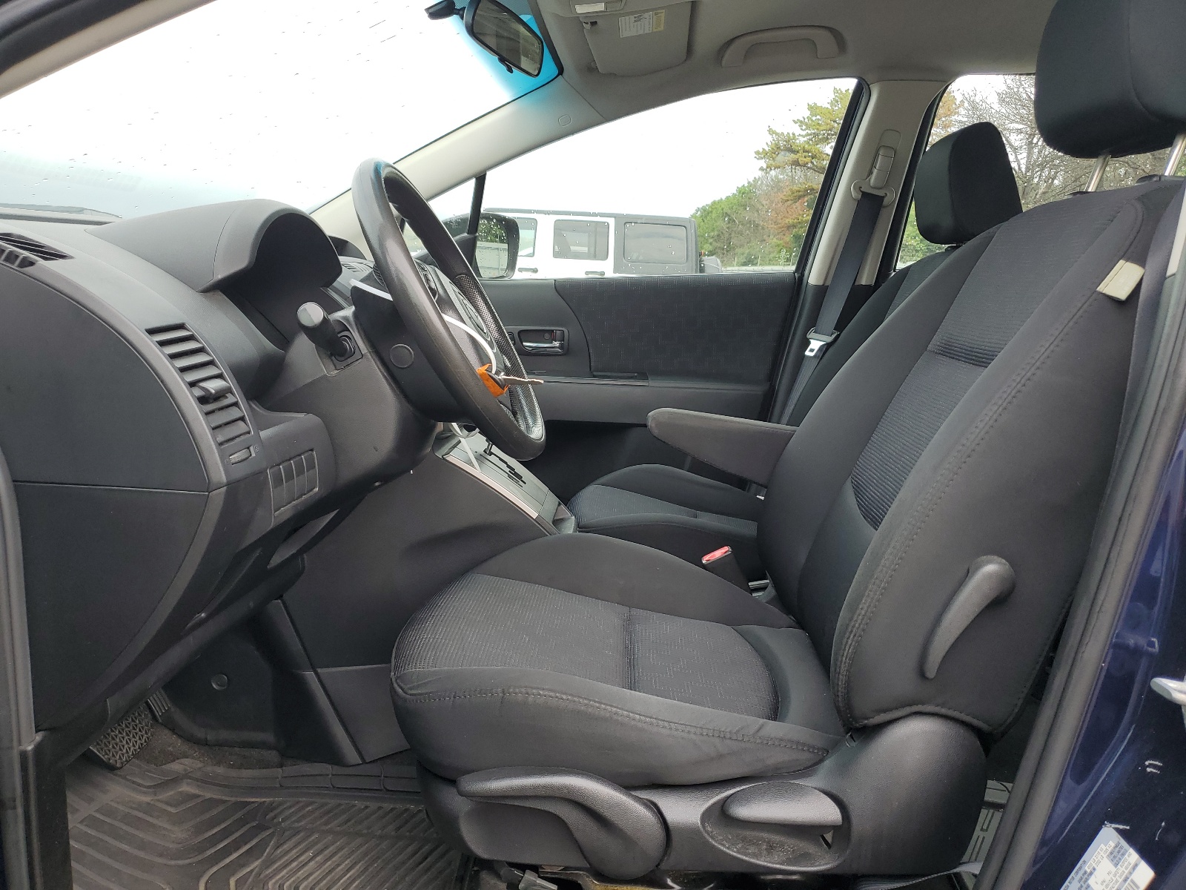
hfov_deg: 67.3
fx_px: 891
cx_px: 593
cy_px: 445
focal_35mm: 26
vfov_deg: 53.1
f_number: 1.5
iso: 50
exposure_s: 1/500
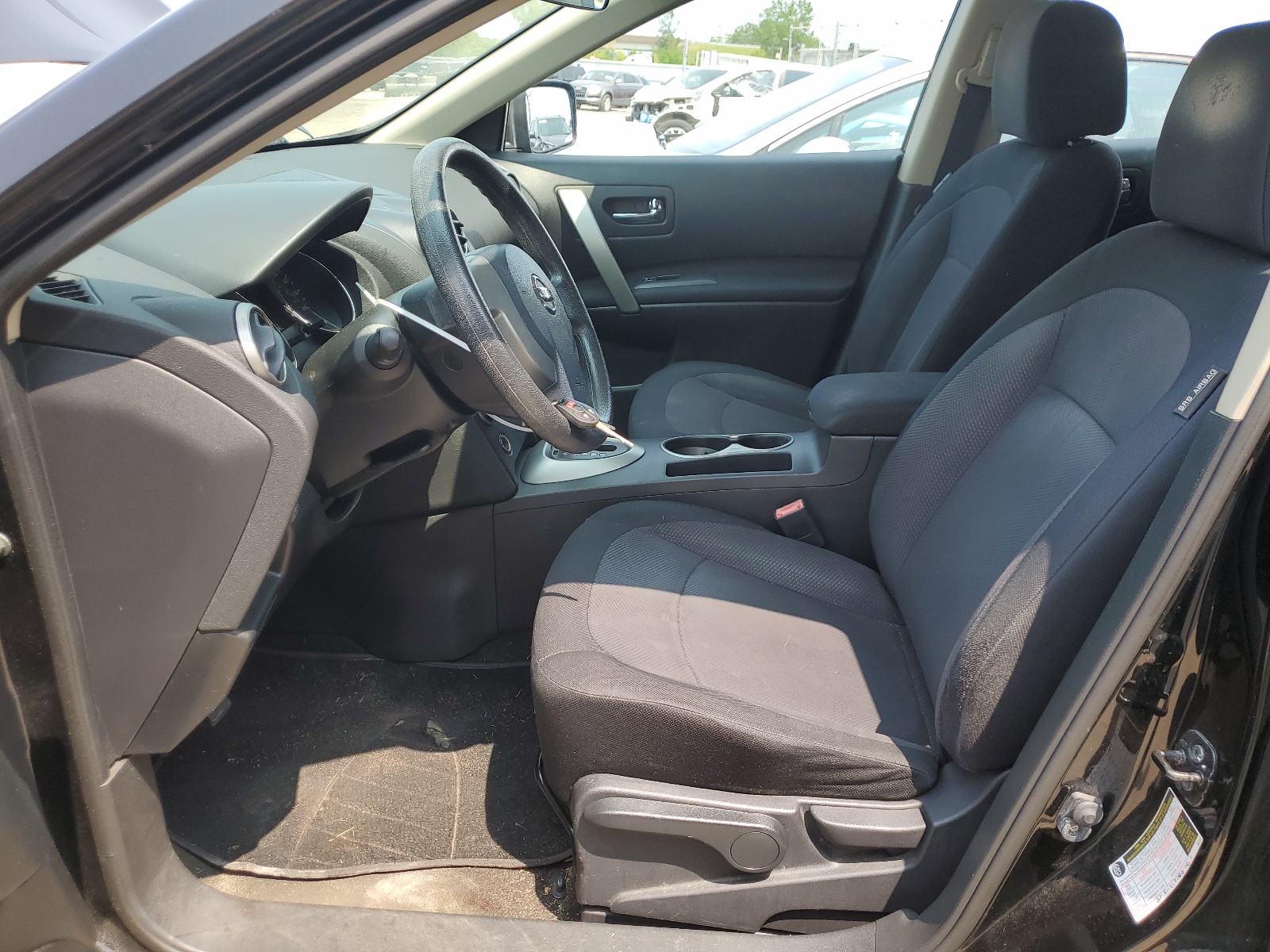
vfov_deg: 53.1
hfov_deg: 67.3
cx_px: 635
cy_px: 476
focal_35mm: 26
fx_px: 954
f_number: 1.5
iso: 50
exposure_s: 1/588
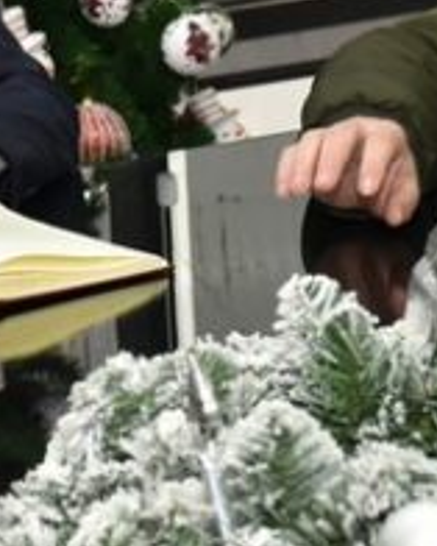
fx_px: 3115
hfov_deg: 8.0
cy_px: -106
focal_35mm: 193
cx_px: 245
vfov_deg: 9.9
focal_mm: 35
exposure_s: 1/80
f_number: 6.3
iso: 800
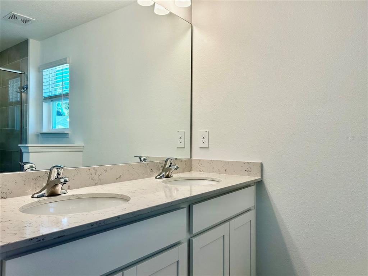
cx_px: 184
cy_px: 138
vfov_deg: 53.1
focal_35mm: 26
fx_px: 276
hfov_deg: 67.3
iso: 50
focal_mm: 5.7
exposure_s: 1/302
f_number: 1.5
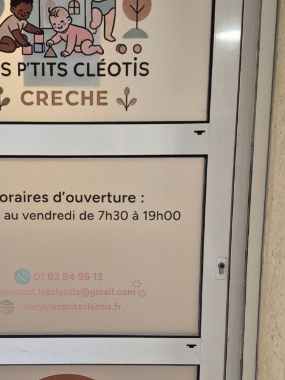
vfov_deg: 48.8
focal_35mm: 38
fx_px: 417
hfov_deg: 37.3
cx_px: 94
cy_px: 222
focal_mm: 5.4
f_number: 1.8
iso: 200
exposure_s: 1/100
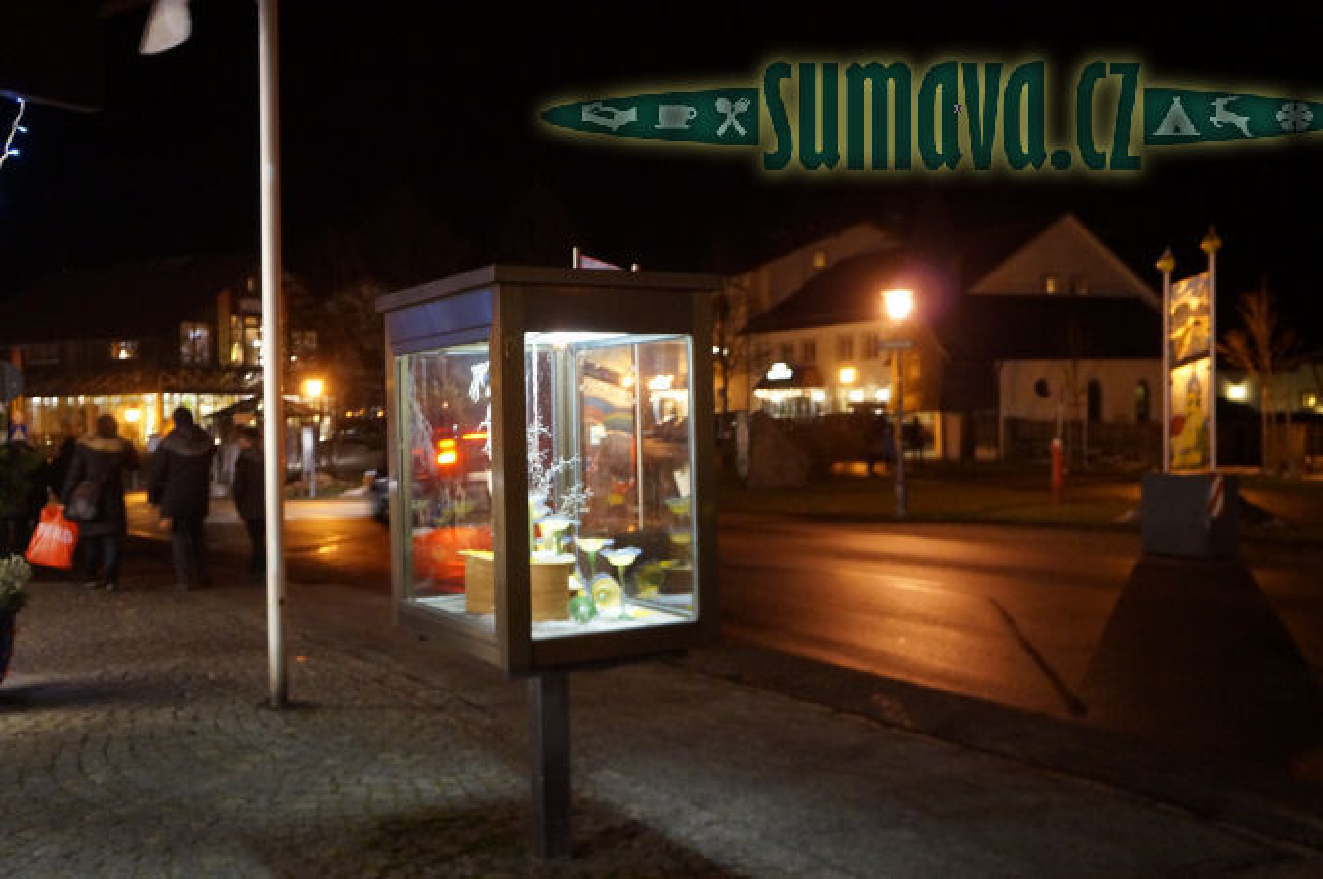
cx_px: 662
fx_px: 1267
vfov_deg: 38.3
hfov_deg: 55.2
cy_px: 440
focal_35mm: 34
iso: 3200
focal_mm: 23
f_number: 4
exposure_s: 1/15
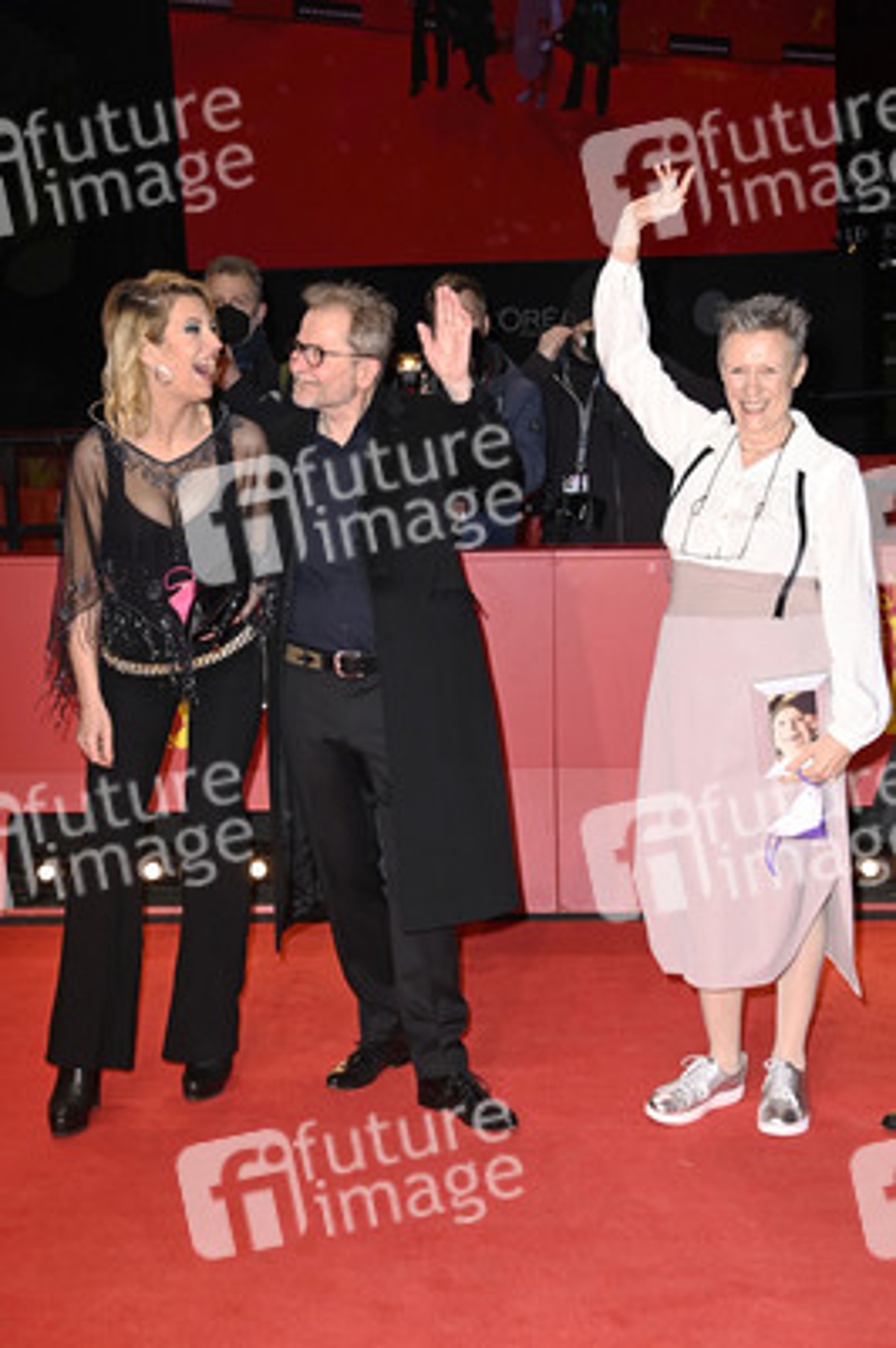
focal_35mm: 48
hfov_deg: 28.0
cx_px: 448
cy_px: 674
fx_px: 1795
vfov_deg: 41.1
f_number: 5.6
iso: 640
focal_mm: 48
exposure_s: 1/200
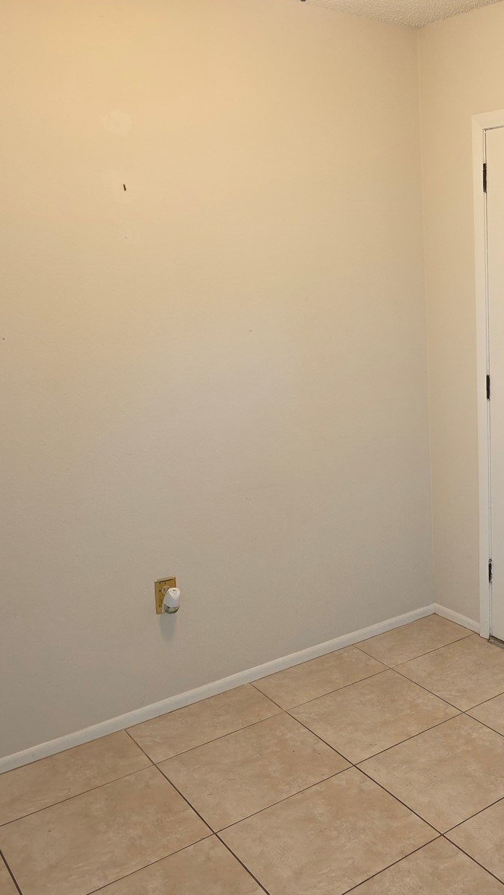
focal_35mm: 34
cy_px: 450
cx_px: 508
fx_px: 808
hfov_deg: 31.9
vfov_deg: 58.0
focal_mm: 6.3
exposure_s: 1/40
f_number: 1.7
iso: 100
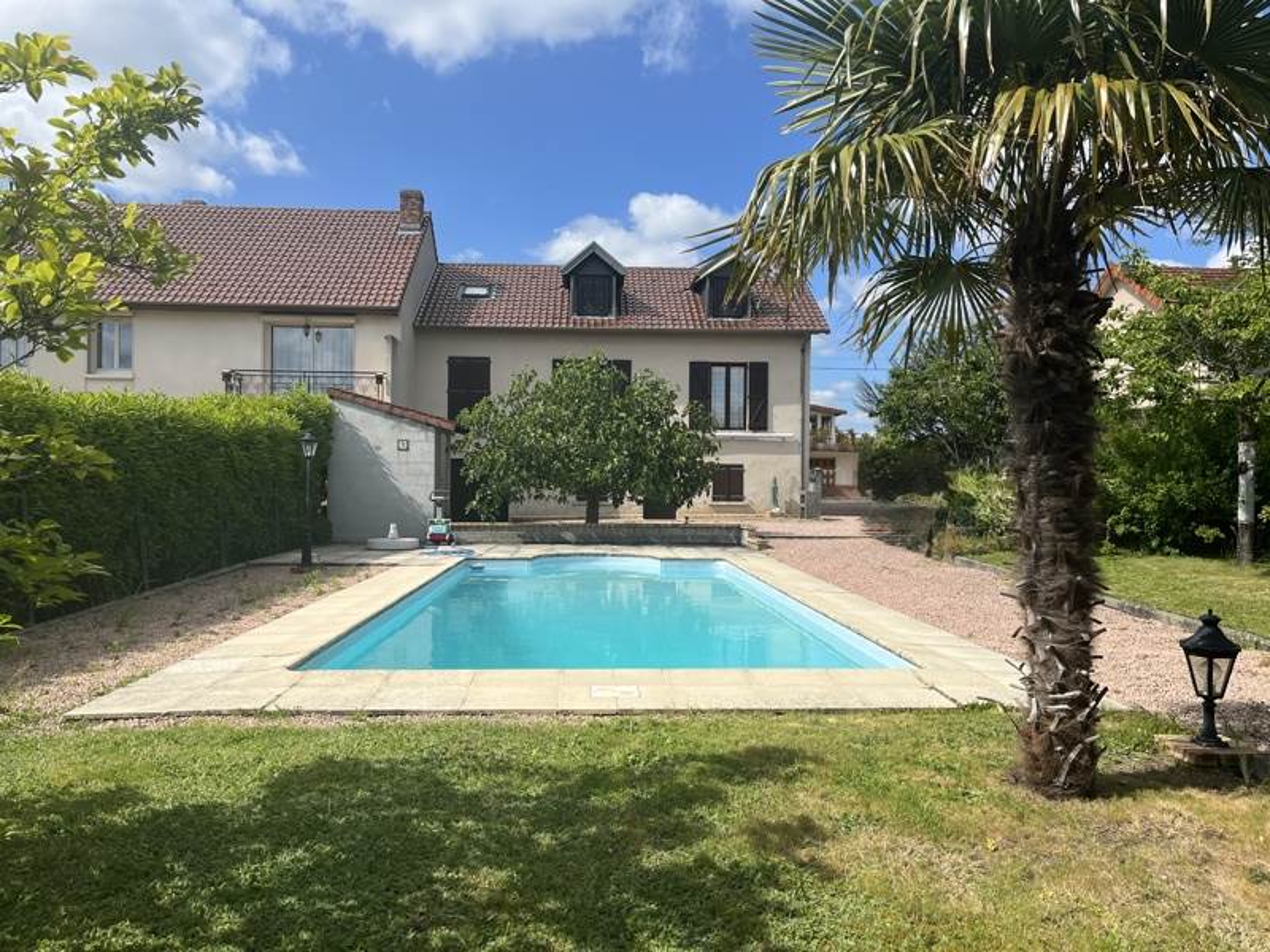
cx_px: 635
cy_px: 476
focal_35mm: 26
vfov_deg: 53.1
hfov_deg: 67.3
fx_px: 954
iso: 50
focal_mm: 5.1
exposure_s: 1/3745
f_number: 1.6
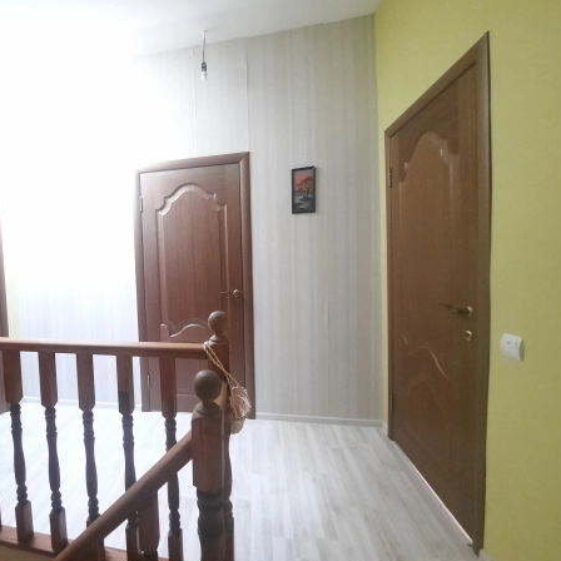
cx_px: 178
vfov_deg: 87.4
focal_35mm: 16
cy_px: 282
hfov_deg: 83.8
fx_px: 293
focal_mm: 1.74
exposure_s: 1/20
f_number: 2.2
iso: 800
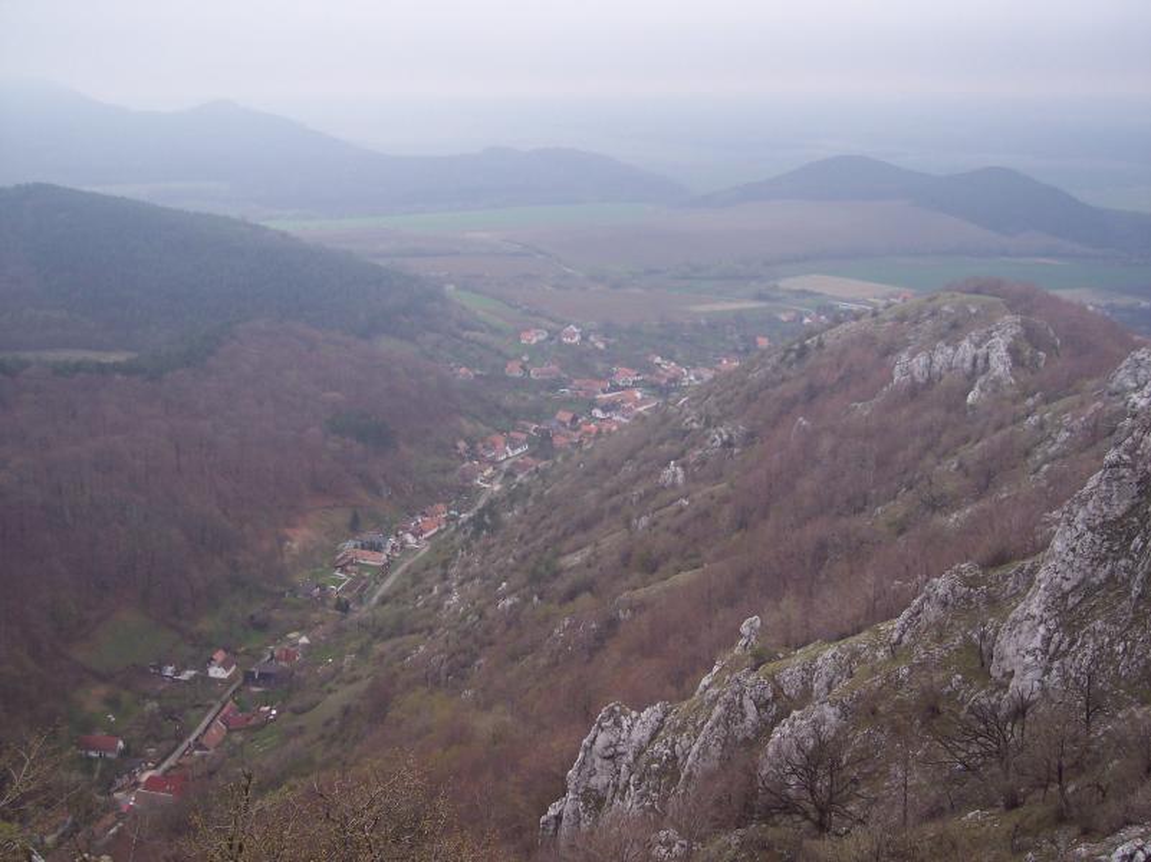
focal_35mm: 38
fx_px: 1263
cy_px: 431
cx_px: 576
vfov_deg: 37.7
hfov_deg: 49.0
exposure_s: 1/350
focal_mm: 8
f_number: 2.8
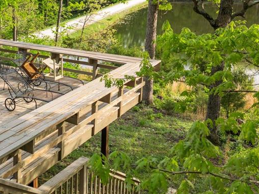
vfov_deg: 29.9
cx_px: 29
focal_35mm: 48
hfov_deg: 37.3
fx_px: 359
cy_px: 54
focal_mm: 6.72
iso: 100
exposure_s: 1/250
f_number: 1.7
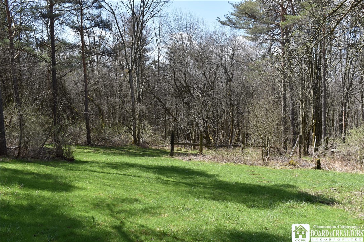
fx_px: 379
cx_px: 182
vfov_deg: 35.5
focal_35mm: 38
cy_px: 121
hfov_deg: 51.3
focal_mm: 25
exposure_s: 1/250
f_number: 8
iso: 220
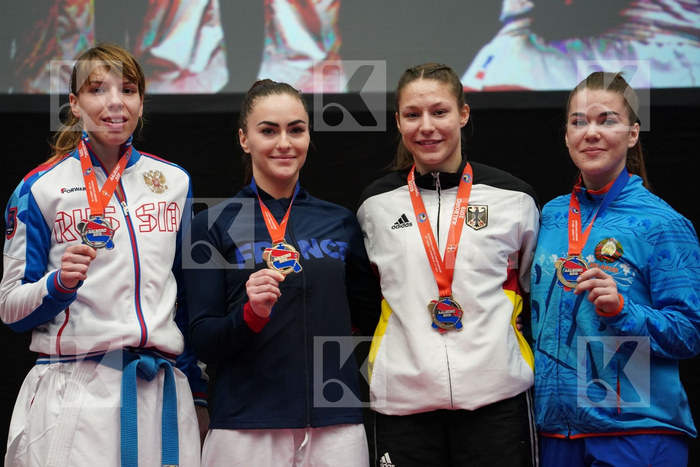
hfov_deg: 10.3
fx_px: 3889
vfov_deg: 6.9
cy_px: 234
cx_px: 350
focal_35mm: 200
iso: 3200
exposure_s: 1/1000
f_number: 2.8
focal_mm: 200
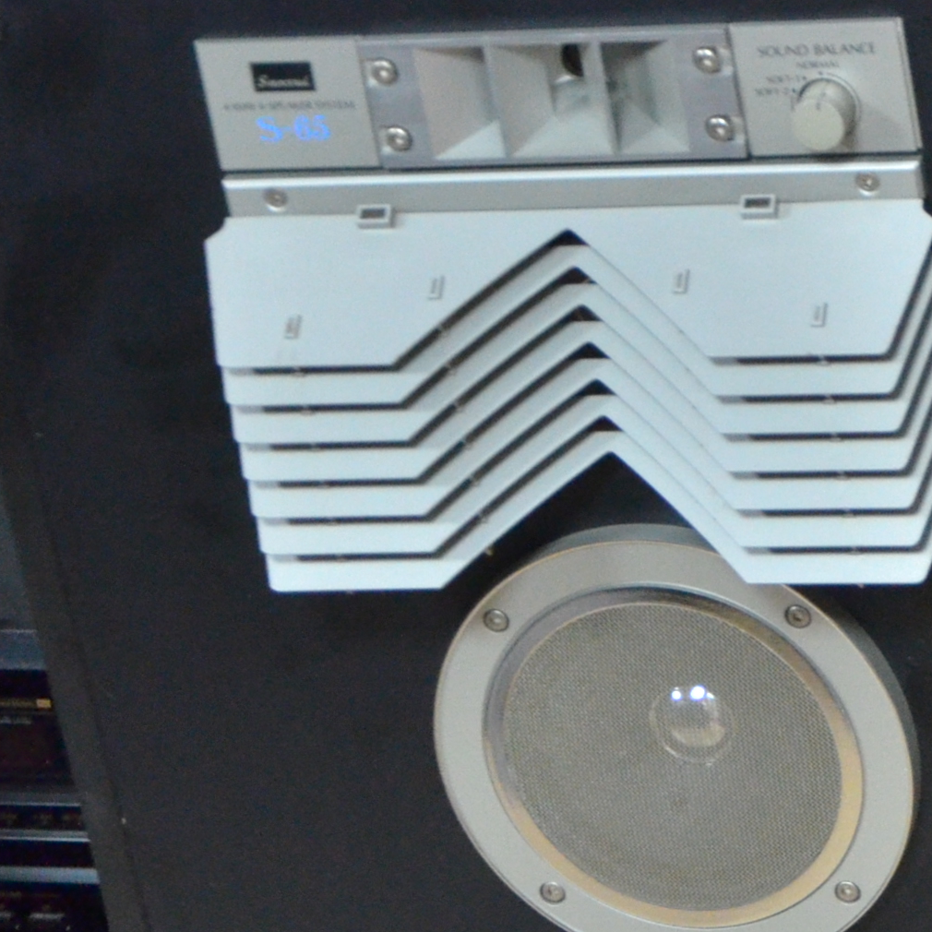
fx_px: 6383
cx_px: 1359
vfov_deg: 8.3
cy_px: 967
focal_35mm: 210
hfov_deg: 8.2
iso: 2000
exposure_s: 1/40
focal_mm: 45
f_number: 4.8
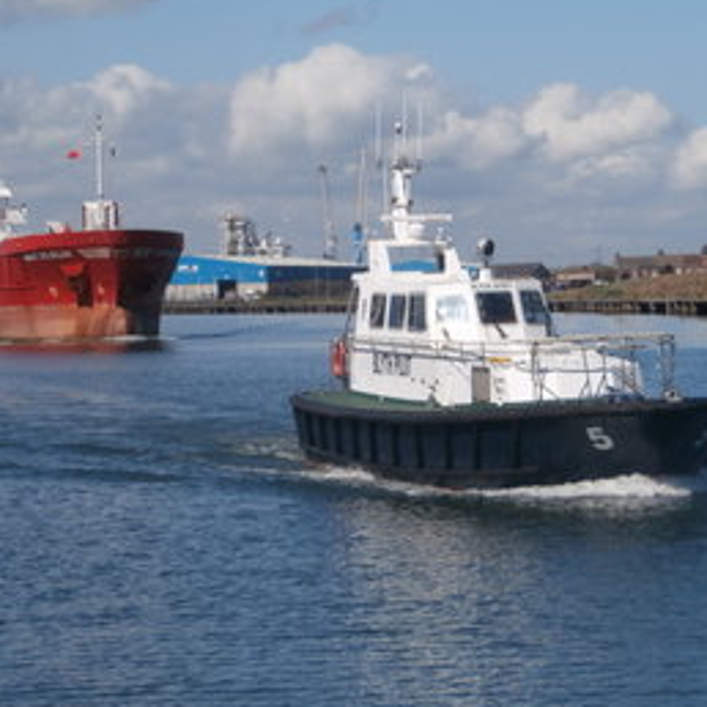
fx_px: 3489
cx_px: 323
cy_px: 326
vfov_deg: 11.6
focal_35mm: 151
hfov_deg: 11.6
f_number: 5.4
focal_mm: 19.54
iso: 100
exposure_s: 1/1000
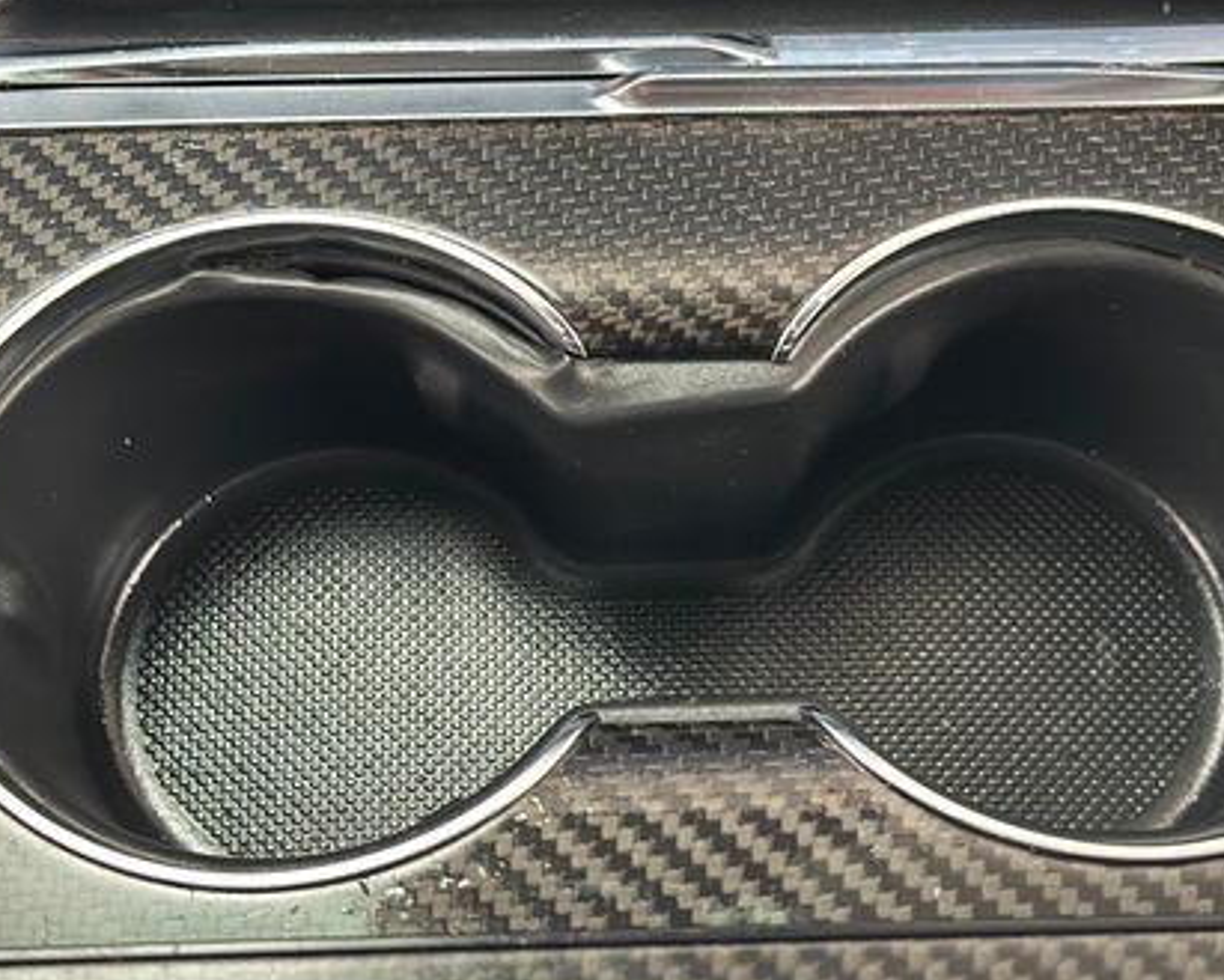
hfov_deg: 26.0
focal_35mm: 73
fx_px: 2645
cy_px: 462
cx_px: 676
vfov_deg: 21.0
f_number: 1.78
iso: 500
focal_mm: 6.86
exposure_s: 1/40
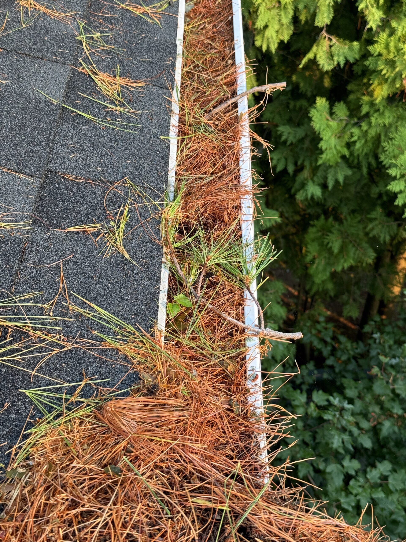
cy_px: 271
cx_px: 203
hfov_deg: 30.3
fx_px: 751
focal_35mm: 48
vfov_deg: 39.7
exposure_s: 1/301
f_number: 1.78
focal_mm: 6.76
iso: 64
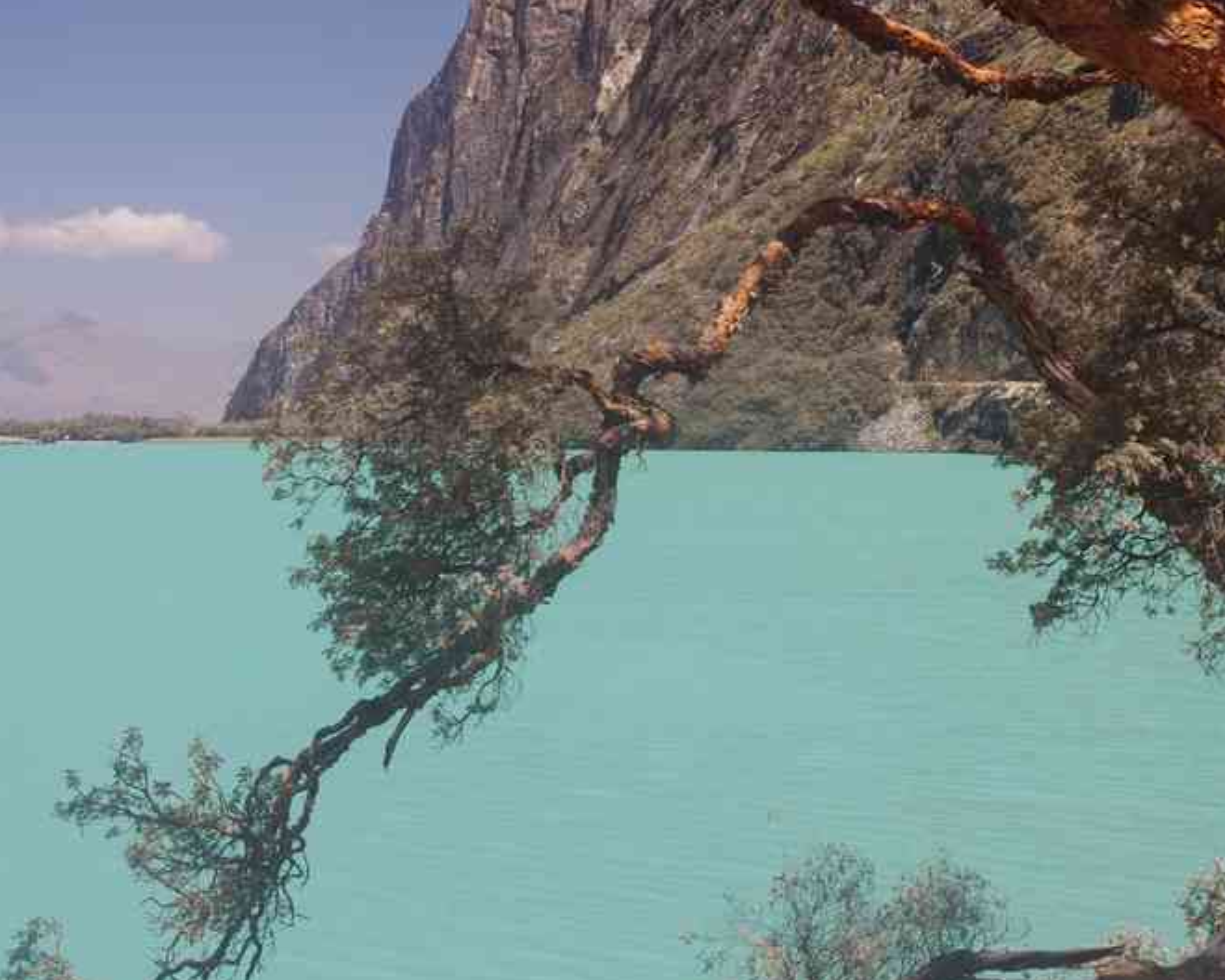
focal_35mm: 75
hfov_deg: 25.5
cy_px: 150
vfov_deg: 20.2
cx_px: 613
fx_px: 2708
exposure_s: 1/80
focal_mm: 35
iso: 200
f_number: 11
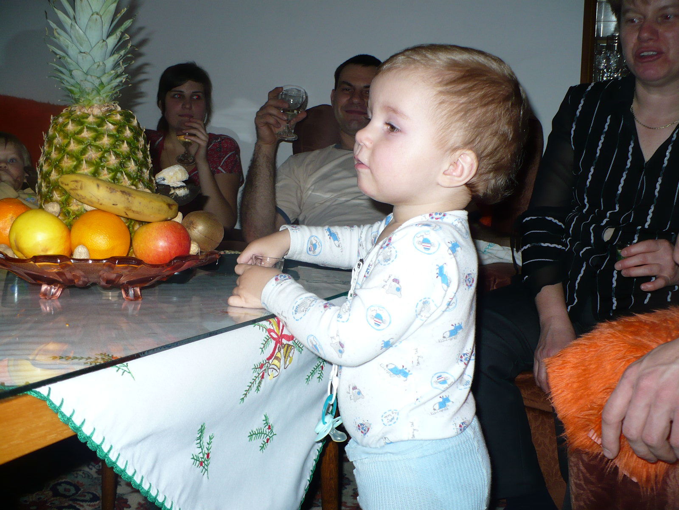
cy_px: 255
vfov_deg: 38.7
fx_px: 726
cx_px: 340
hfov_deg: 50.1
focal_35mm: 37
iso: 100
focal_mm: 6.1
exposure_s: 1/30
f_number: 2.8
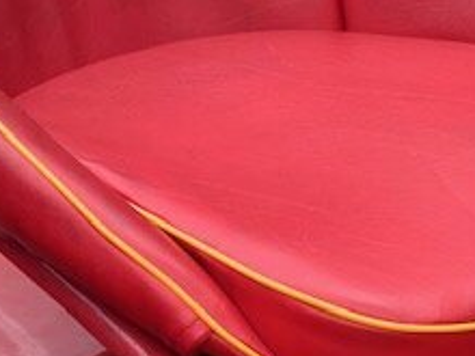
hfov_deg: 13.0
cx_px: 417
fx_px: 2072
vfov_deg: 9.8
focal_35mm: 151
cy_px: 136
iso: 16
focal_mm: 6
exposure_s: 1/152
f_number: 2.4
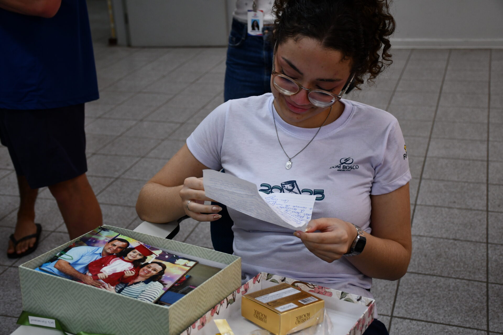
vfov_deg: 26.5
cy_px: 168
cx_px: 252
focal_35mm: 51
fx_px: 713
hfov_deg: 38.9
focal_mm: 34
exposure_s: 1/125
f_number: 4.2
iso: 800
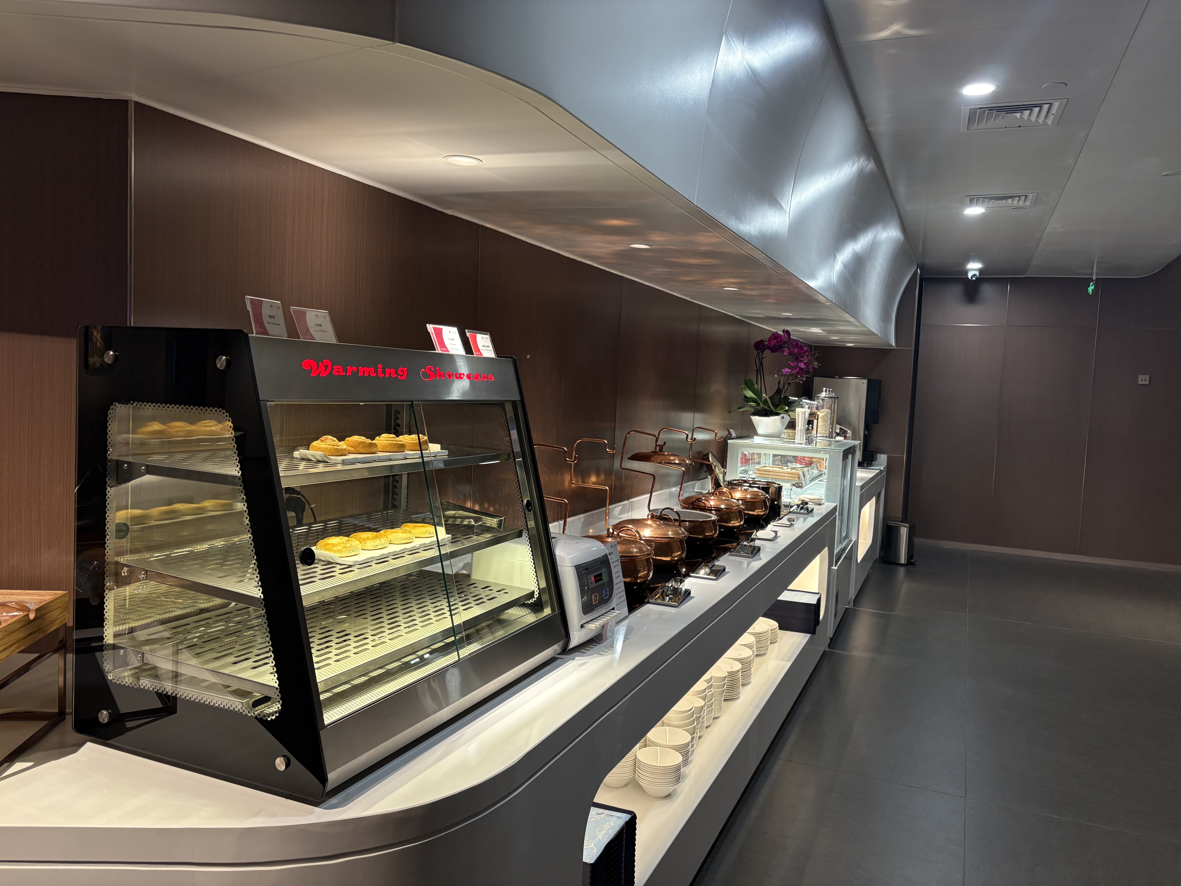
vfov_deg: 53.1
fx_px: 887
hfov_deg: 67.3
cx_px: 590
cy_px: 443
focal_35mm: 26
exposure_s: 1/100
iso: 200
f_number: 1.6
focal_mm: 5.96
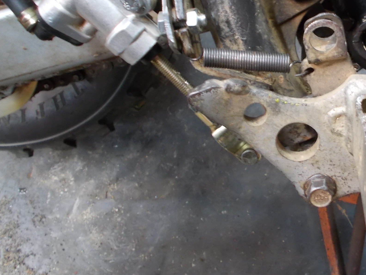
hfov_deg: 29.9
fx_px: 656
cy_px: 95
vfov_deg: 23.6
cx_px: 329
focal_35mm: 62
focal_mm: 5.3
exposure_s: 1/3
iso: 200
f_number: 3.4
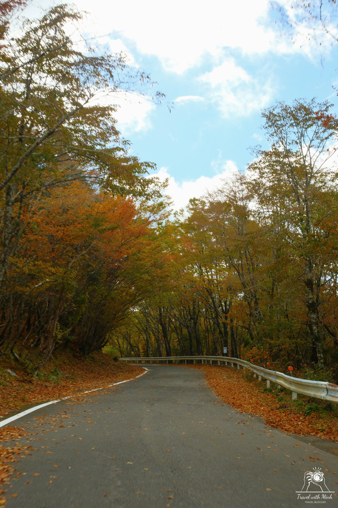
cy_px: 254
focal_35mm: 50
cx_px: 169
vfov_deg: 39.6
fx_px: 704
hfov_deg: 27.0
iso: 500
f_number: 7.1
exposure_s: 1/170
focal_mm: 33
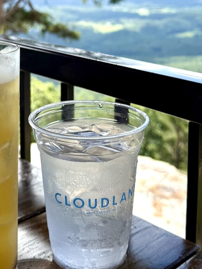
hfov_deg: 25.2
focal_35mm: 58
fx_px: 451
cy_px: 36
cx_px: 81
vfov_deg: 31.9
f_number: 1.78
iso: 100
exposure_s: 1/3145
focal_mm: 6.76
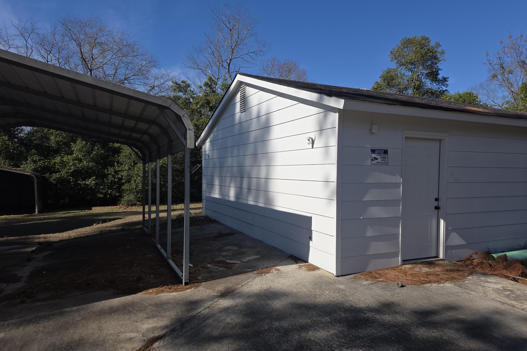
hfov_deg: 73.7
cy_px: 185
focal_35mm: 24
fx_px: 351
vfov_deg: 53.1
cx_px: 264
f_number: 1.7
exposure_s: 1/1242
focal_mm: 6.25
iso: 12
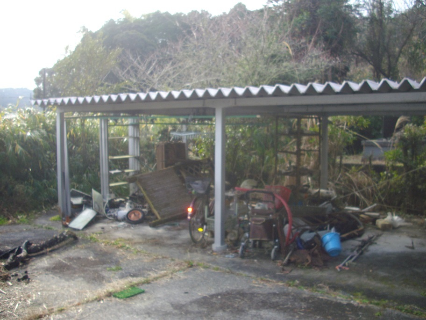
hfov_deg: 50.1
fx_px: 455
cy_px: 160
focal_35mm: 37
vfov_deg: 38.7
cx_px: 213
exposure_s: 1/160
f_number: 2.8
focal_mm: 6.2
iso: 100
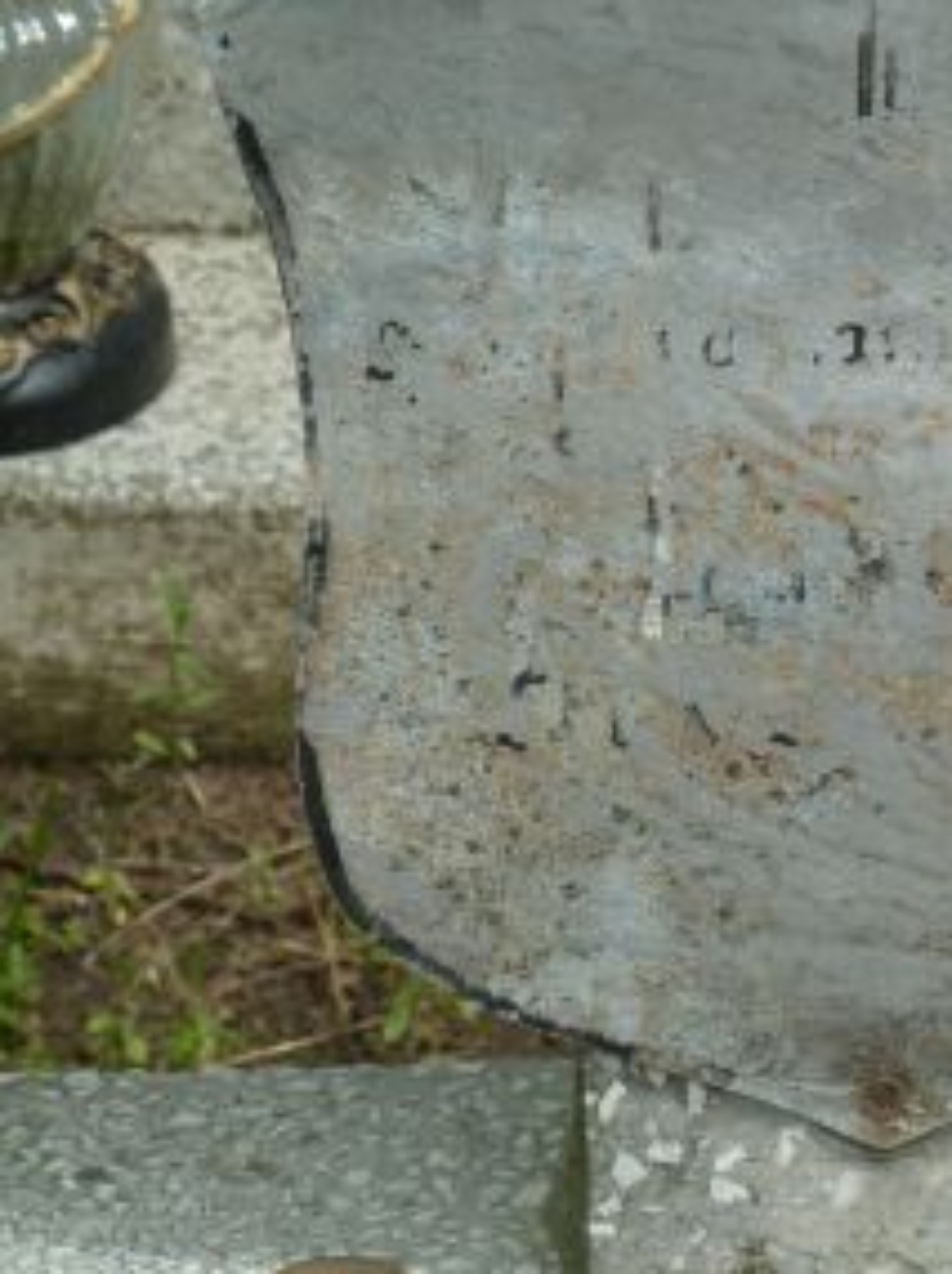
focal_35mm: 307
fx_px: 11283
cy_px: 460
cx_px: 796
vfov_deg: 6.5
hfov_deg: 4.8
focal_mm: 29.9
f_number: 4.5
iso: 160
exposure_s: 1/250
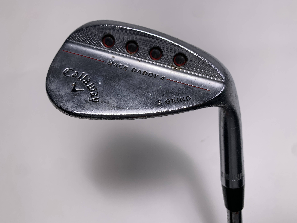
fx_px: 223
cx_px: 148
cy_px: 112
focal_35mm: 26
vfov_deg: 53.1
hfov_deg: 67.3
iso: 25
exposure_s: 1/441
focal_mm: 4.25
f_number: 1.8
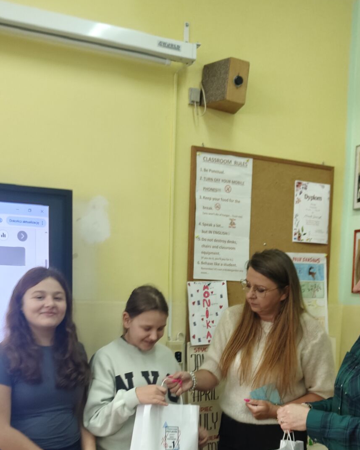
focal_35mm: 42
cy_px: 340
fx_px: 559
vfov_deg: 42.4
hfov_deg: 35.7
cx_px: 181
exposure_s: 1/100
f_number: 1.8
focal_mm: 5.59
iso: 400
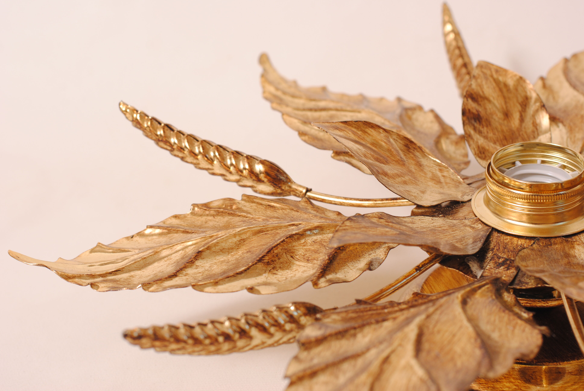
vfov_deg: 18.2
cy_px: 196
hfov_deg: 27.0
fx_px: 1218
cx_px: 292
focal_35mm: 75
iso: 200
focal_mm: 50
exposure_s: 1/60
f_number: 6.3
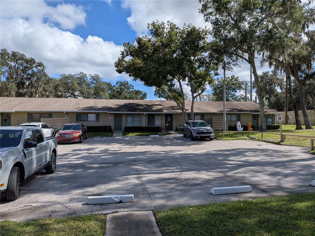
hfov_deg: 71.6
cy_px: 118
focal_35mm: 24
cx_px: 158
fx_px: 218
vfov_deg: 56.8
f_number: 1.7
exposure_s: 1/2506
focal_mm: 4.53
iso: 29
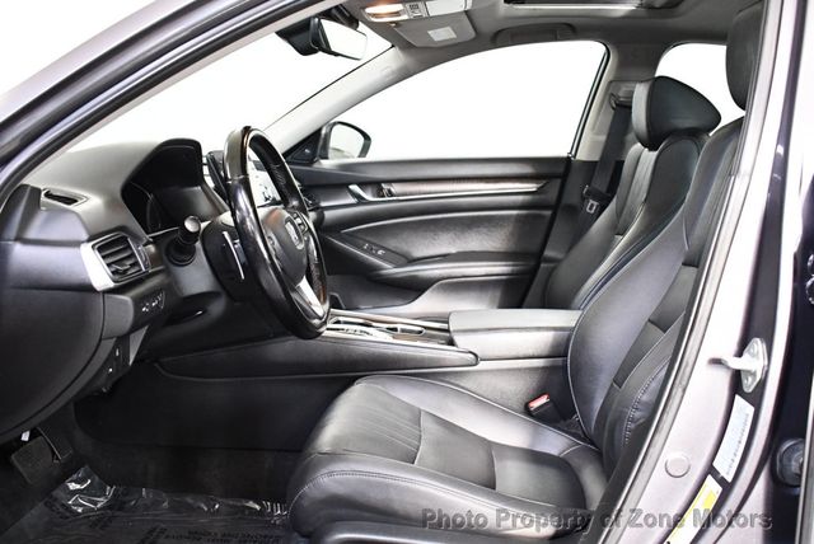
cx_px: 407
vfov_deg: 36.9
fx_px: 815
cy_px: 272
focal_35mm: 36
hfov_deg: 53.1
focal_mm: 18
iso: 3200
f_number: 3.5
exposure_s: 1/100
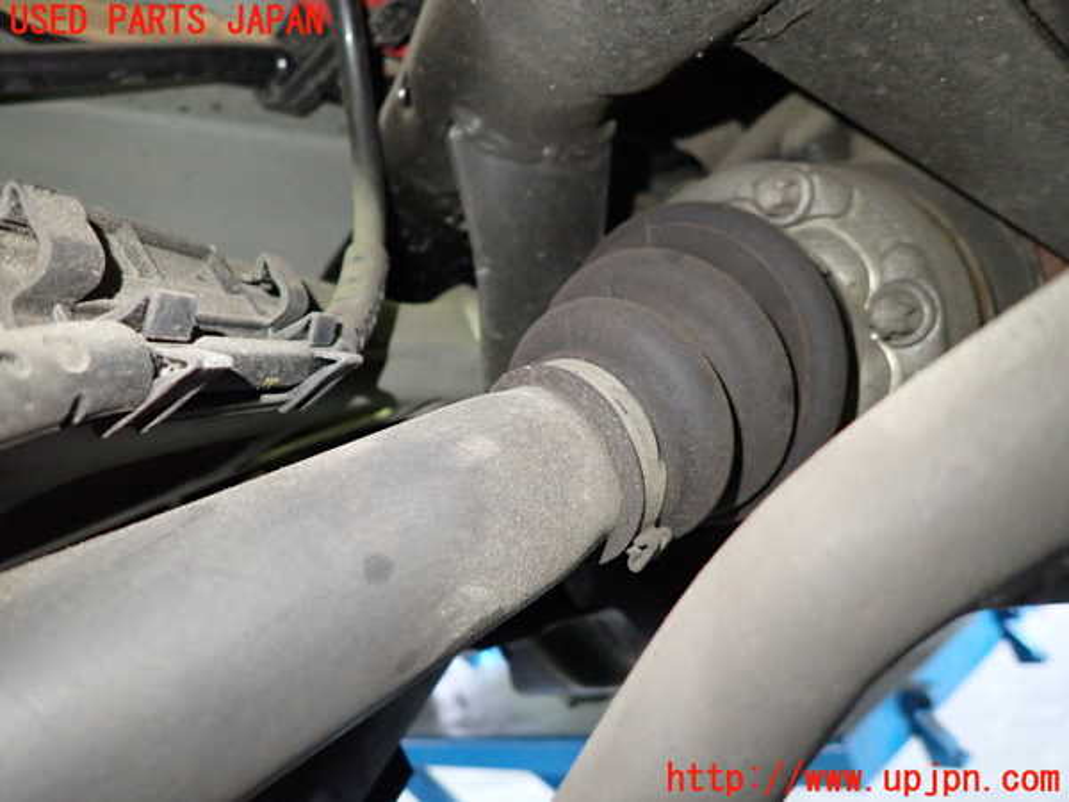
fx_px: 772
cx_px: 534
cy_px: 401
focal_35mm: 25
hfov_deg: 69.4
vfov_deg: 54.9
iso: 800
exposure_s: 1/30
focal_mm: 4.5
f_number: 2
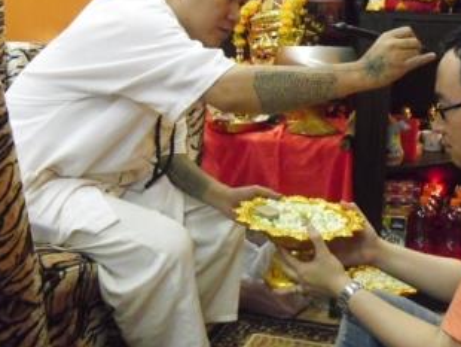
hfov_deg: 36.4
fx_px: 693
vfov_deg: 27.9
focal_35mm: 52
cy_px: 122
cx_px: 309
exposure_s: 1/40
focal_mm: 6.3
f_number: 3.1
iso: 800
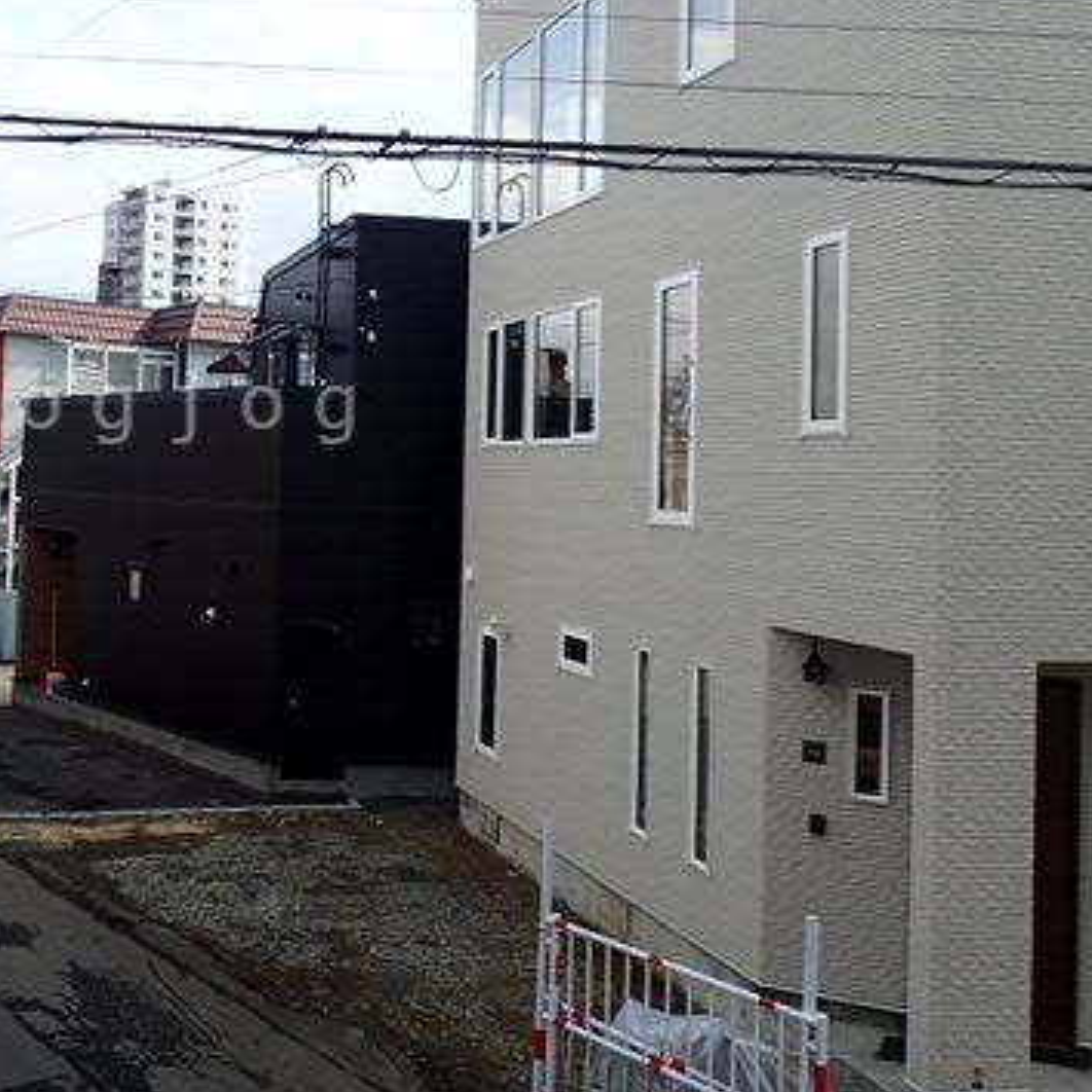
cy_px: 407
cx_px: 160
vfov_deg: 41.5
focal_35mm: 40
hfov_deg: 39.5
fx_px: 1428
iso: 100
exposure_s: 1/160
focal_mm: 4.5
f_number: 8
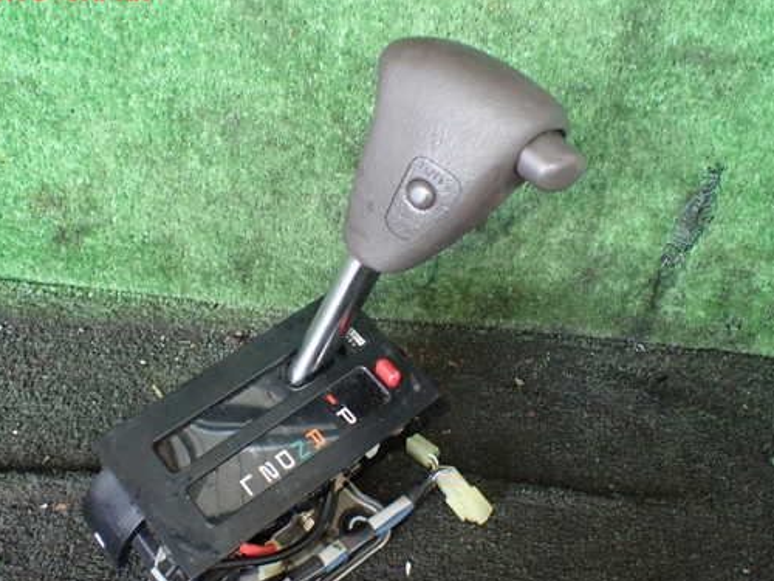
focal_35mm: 36
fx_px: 805
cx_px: 333
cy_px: 319
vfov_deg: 39.6
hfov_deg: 51.2
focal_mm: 5.4
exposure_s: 1/30
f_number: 2.3
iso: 800
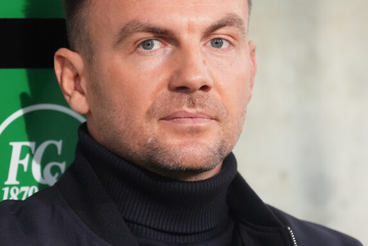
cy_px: 102
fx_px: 5133
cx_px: 159
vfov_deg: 2.7
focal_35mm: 502
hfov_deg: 4.1
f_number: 4
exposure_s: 1/640
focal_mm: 280
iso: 5000
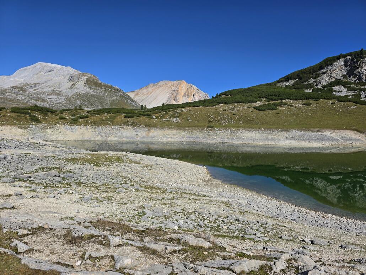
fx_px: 243
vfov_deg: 58.9
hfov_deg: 73.9
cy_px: 138
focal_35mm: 23
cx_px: 183
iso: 12
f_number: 1.7
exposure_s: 1/1402
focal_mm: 6.3
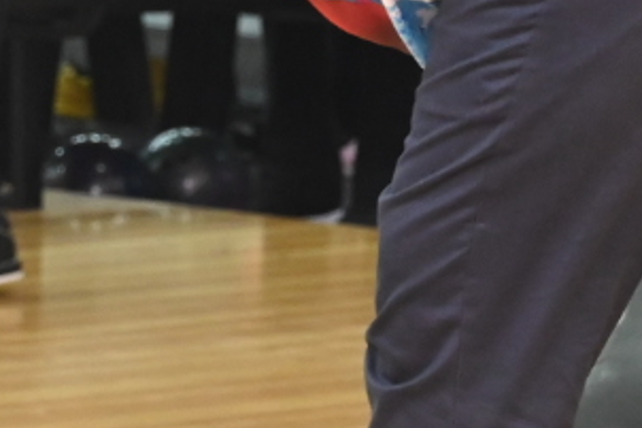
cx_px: 96
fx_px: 6701
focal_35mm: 376
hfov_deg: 5.5
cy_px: 85
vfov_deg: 3.7
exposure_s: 1/200
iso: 3200
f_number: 5.6
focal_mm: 70
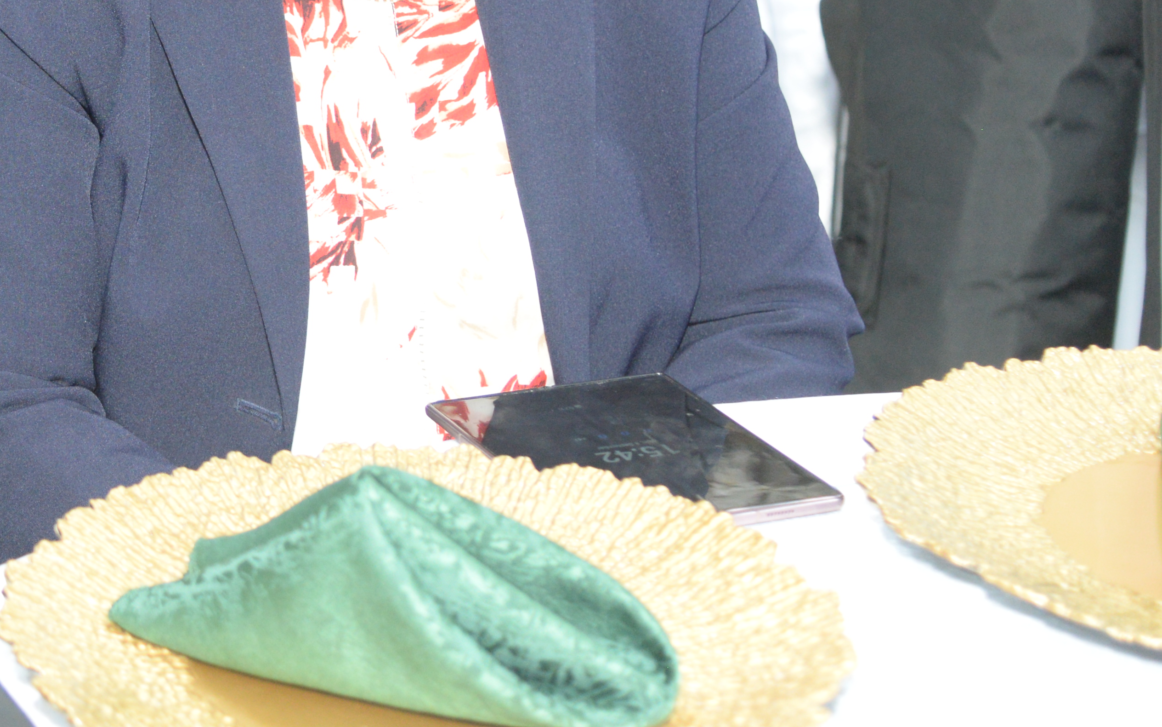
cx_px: -149
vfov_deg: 13.3
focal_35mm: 97
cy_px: 16
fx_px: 3072
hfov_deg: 20.3
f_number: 4
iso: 2000
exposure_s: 1/125
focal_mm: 40
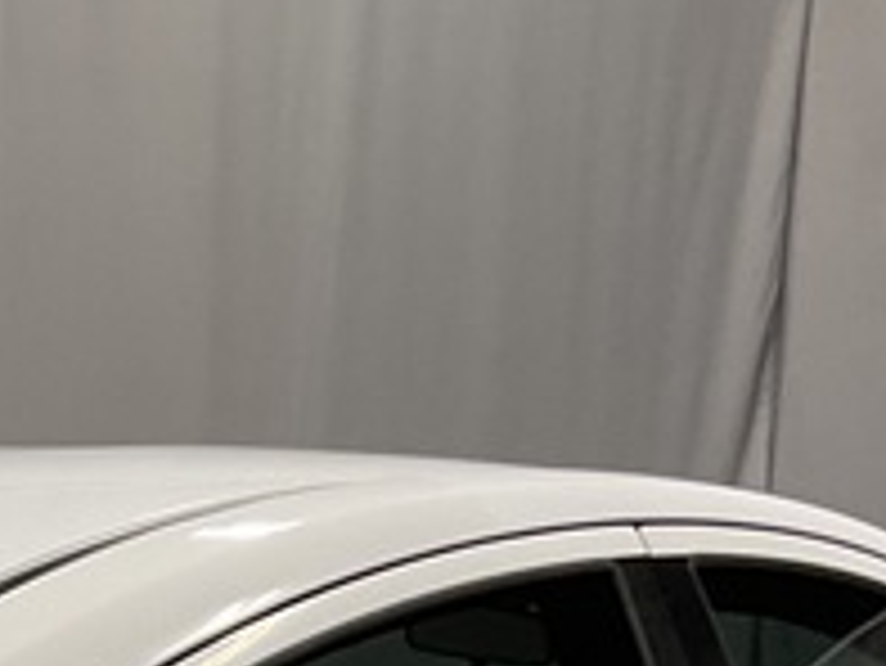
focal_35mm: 141
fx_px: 3611
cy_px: 1512
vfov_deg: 9.5
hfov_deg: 13.3
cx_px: -373
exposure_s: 1/100
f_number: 1.8
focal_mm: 3
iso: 50
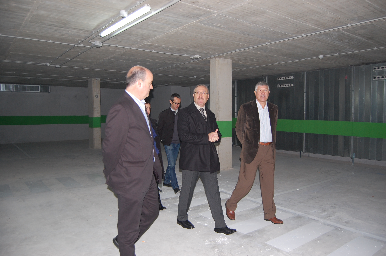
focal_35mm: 27
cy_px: 128
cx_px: 193
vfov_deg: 47.8
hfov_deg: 67.4
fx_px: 289
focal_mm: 18
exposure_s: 1/60
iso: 400
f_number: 3.5
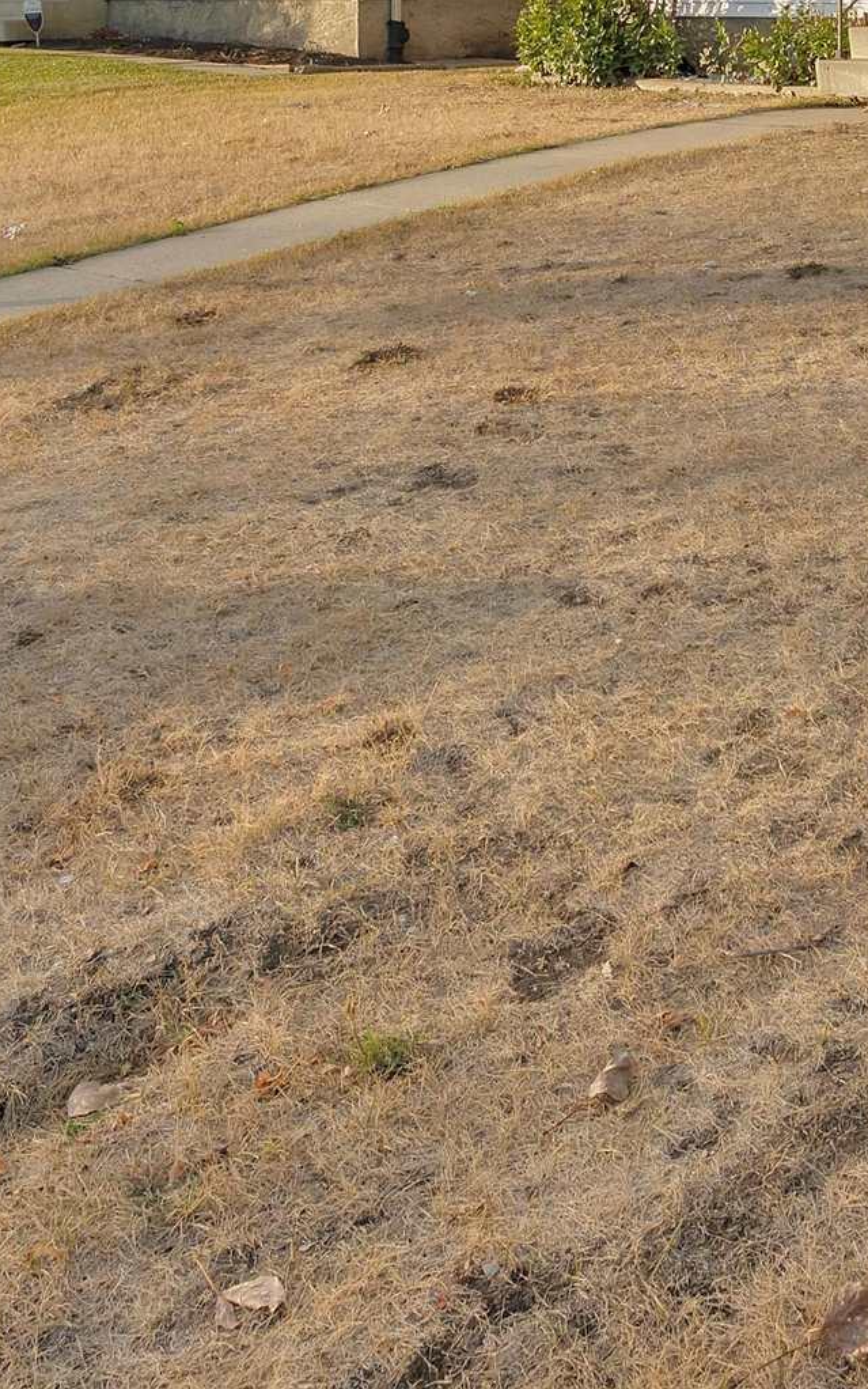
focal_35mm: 51
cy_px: 42
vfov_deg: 36.4
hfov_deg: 24.4
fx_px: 1912
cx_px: 879
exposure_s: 1/250
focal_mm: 11
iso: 200
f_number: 6.7
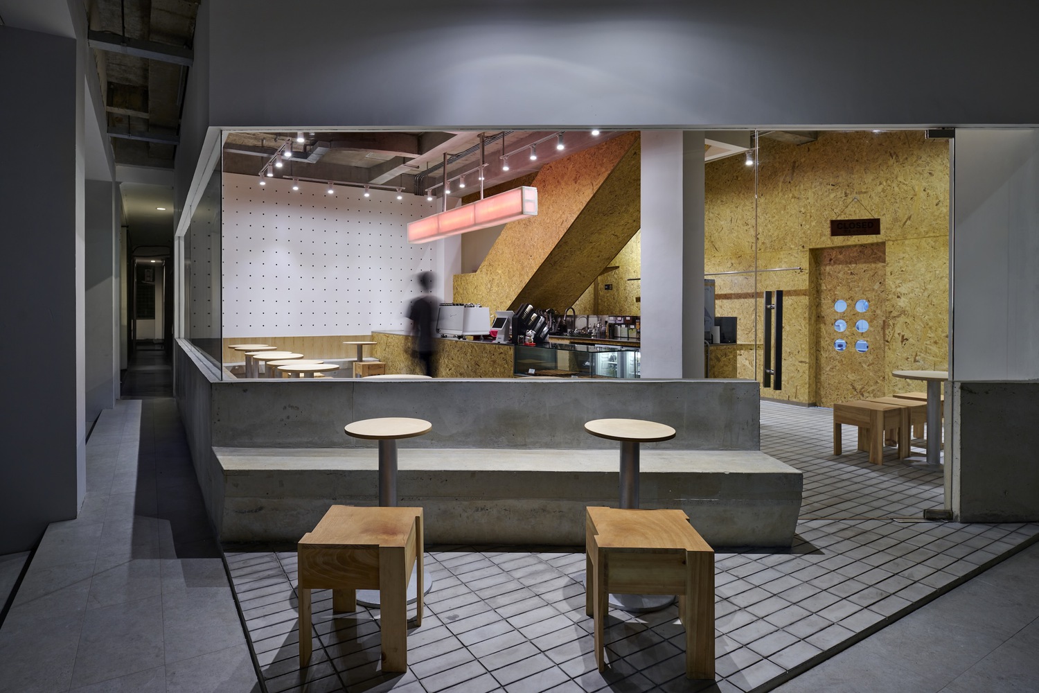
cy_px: 346
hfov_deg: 86.9
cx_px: 520
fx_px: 548
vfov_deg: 64.6
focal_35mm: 19
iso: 64
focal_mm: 19
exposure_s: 1.3
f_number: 7.1
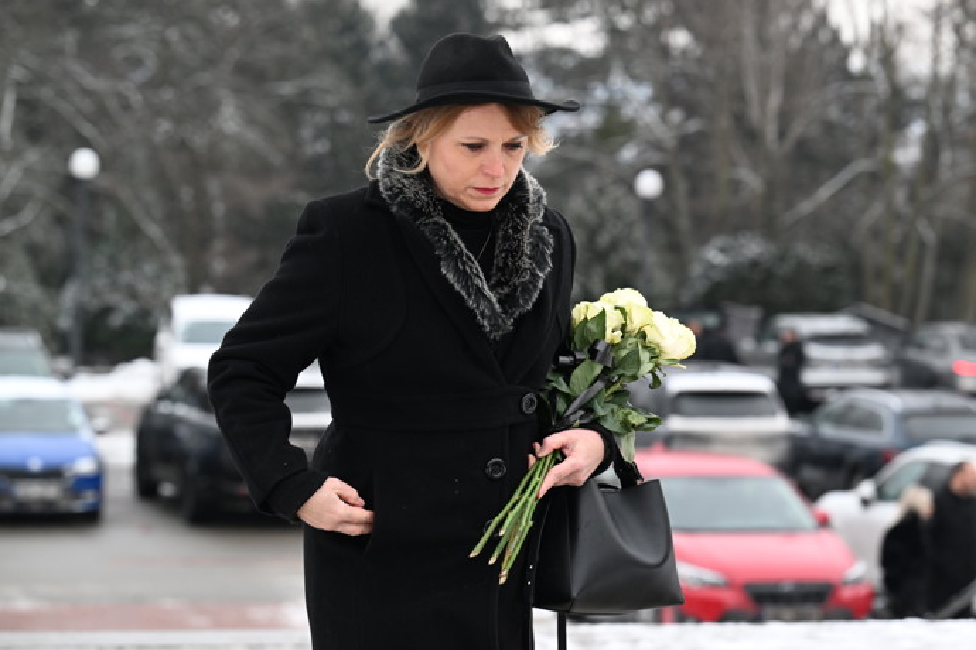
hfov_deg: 17.8
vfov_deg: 11.9
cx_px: 488
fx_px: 3118
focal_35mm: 115
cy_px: 325
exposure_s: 1/250
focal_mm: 115
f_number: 5
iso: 1600
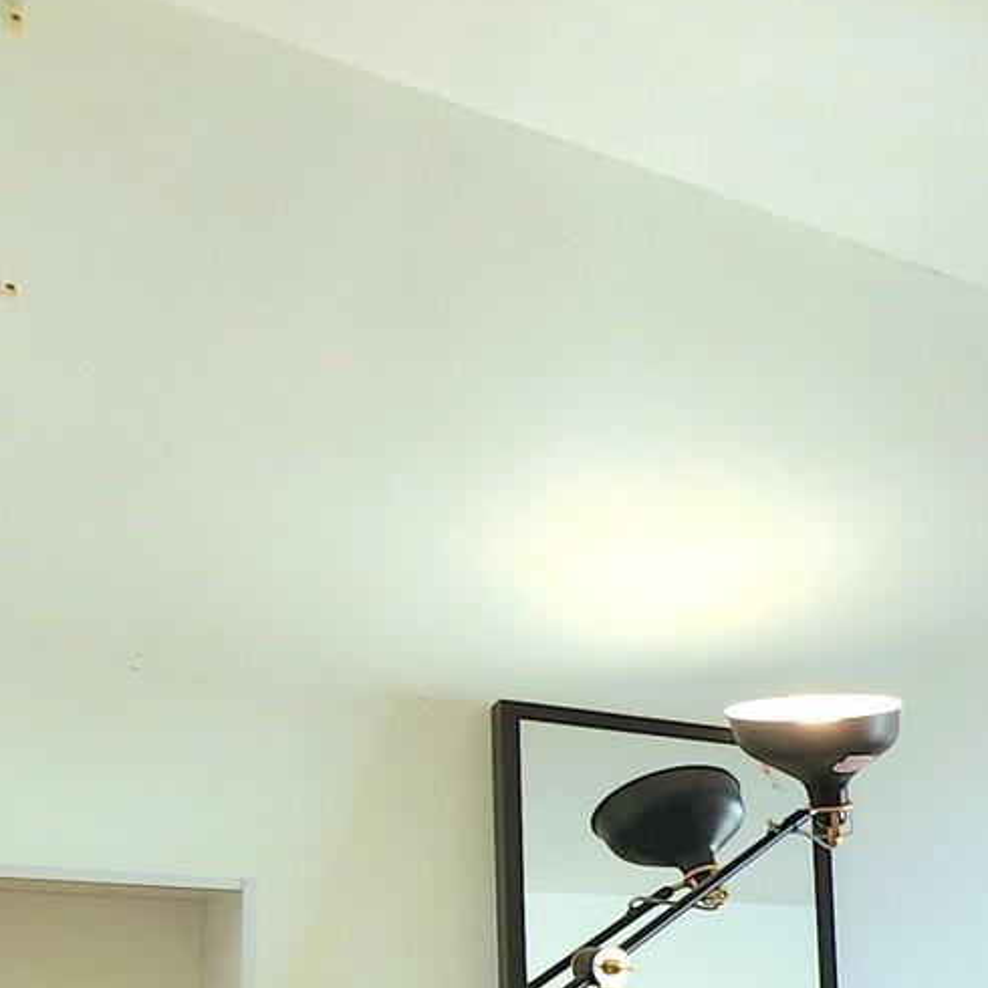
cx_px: 1708
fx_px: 1550
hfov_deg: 22.9
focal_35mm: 48
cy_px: 1022
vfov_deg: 32.1
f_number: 2.2
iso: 64
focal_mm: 2.2
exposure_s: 1/60.2
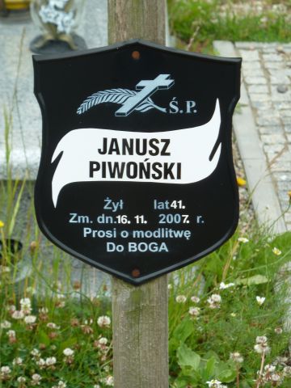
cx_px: 146
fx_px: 2197
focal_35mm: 196
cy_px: 194
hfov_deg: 7.6
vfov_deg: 10.1
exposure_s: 1/100
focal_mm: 32.1
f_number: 4.5
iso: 80
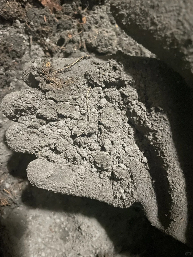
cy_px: 128
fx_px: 193
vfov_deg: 67.3
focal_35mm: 26
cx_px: 96
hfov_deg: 53.1
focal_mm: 4.2
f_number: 1.6
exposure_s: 1/8
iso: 1000
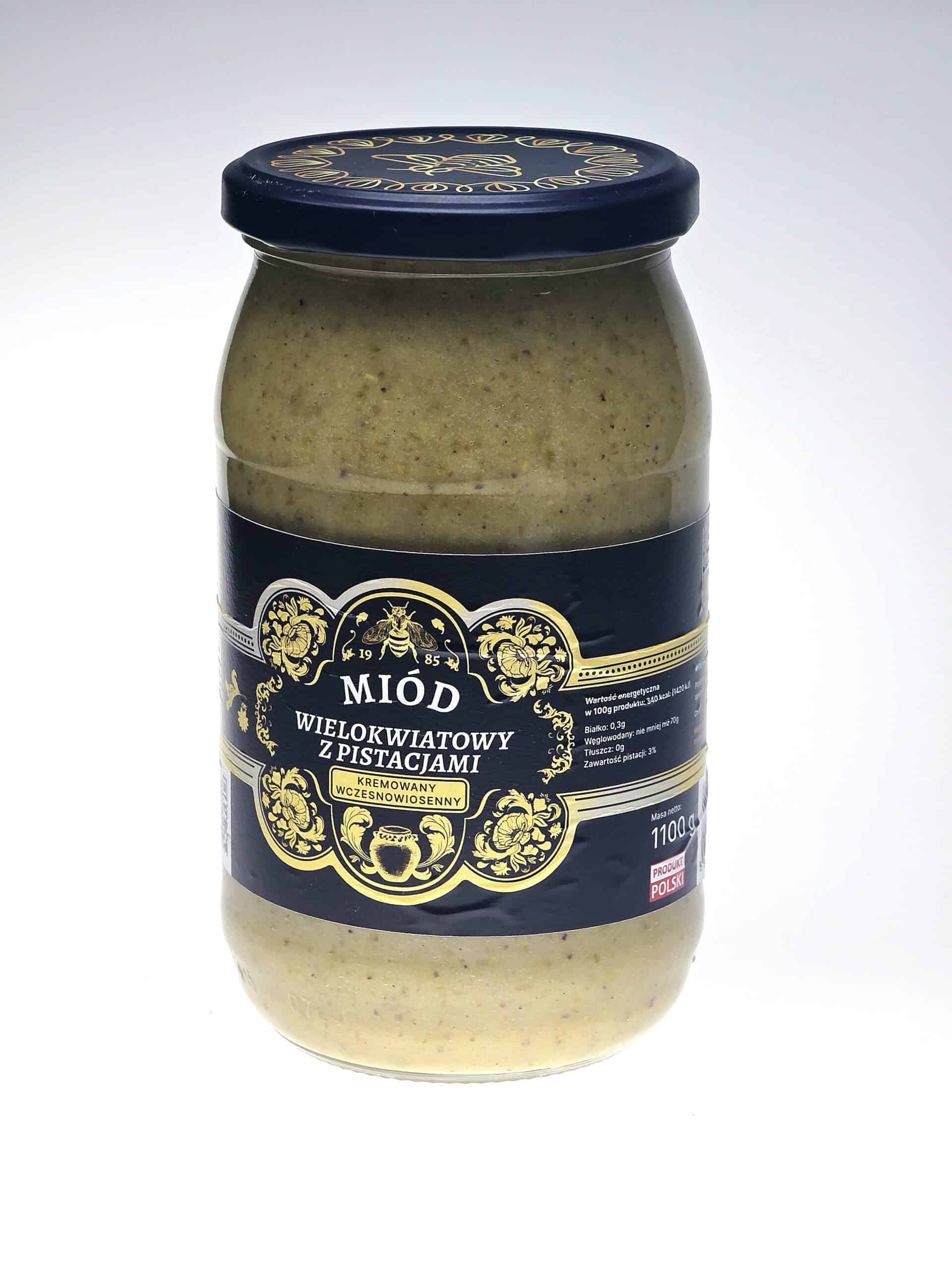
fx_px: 4217
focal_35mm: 115
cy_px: 634
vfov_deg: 17.1
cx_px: 476
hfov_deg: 12.9
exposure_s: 1/101
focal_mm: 18.6
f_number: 3.4
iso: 40
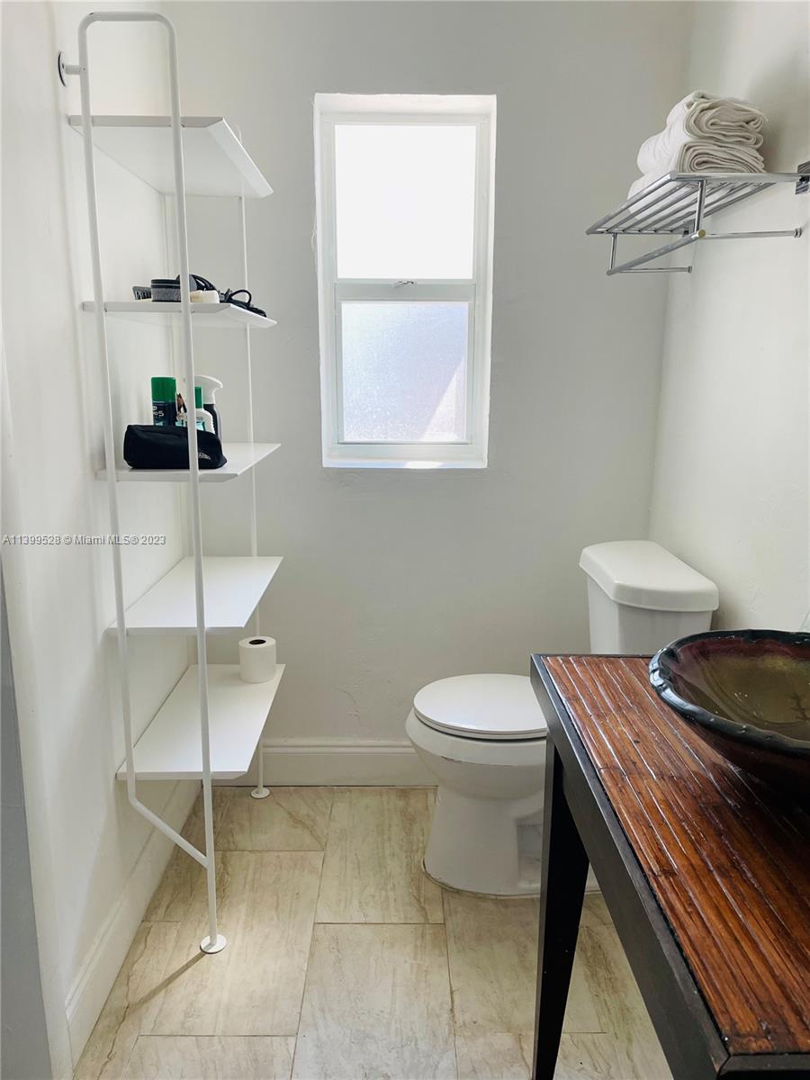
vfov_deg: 67.3
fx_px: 811
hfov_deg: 53.1
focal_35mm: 26
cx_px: 405
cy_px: 540
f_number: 1.6
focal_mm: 4.2
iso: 100
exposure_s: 1/121
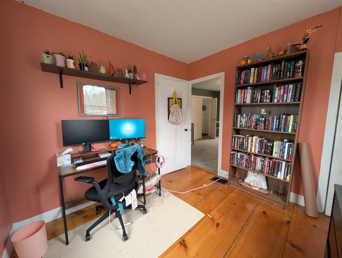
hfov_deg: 110.5
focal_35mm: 12
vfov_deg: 94.6
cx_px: 171
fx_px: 119
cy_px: 129
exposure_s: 1/67.6
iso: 268
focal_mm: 2.02
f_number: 1.7
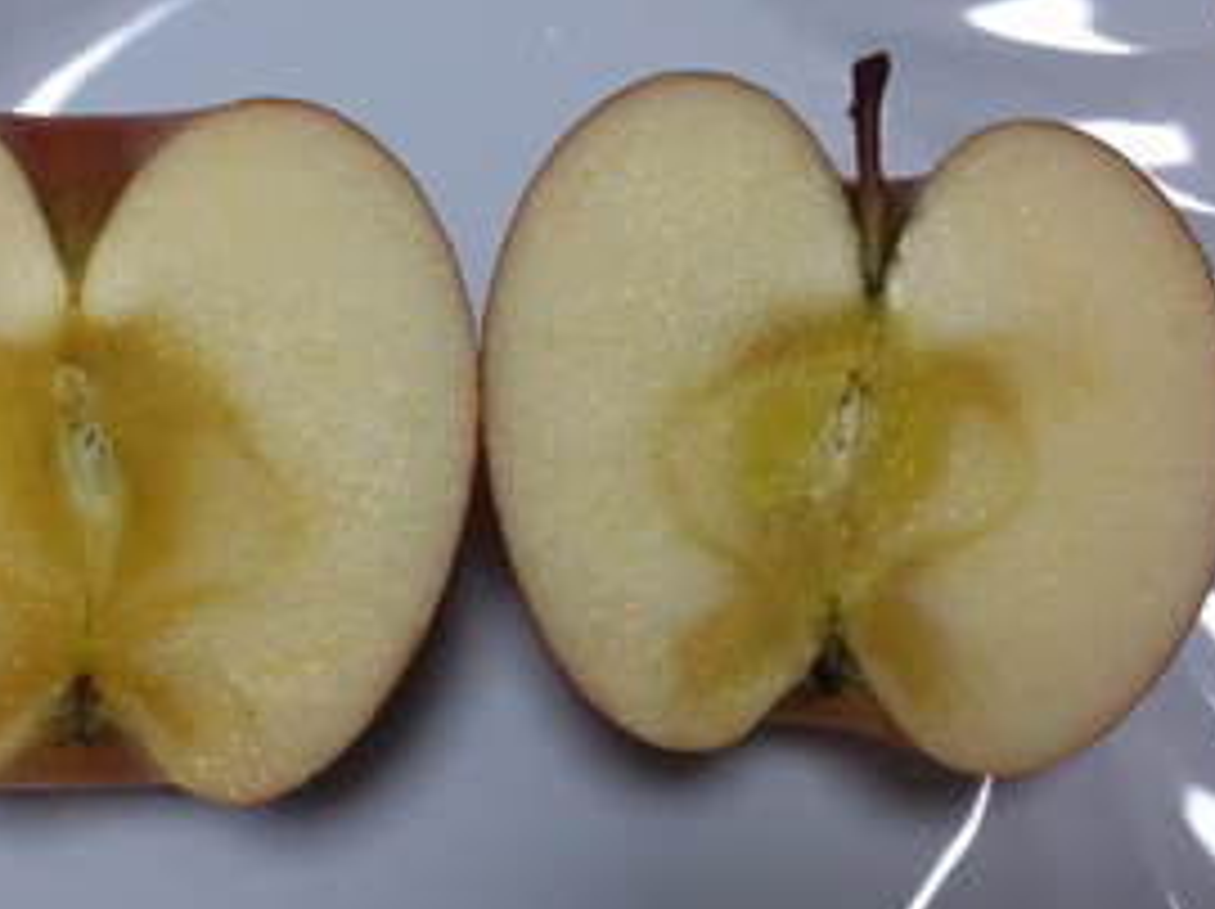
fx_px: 1508
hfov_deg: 43.5
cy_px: 486
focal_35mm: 43
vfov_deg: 33.5
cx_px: 446
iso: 40
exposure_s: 1/30
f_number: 2.2
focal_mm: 4.15
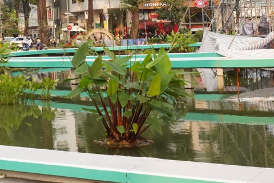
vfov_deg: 17.6
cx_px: -14
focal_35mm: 75
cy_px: -17
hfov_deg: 25.4
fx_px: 571
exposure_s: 1/500
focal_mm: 30
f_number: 13
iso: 4000
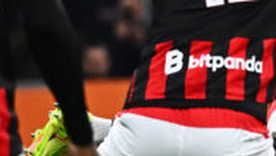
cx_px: 184
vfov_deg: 1.1
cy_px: 102
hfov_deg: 1.9
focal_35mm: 1142
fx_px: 8362
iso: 1600
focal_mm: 200
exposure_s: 1/1600
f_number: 2.8
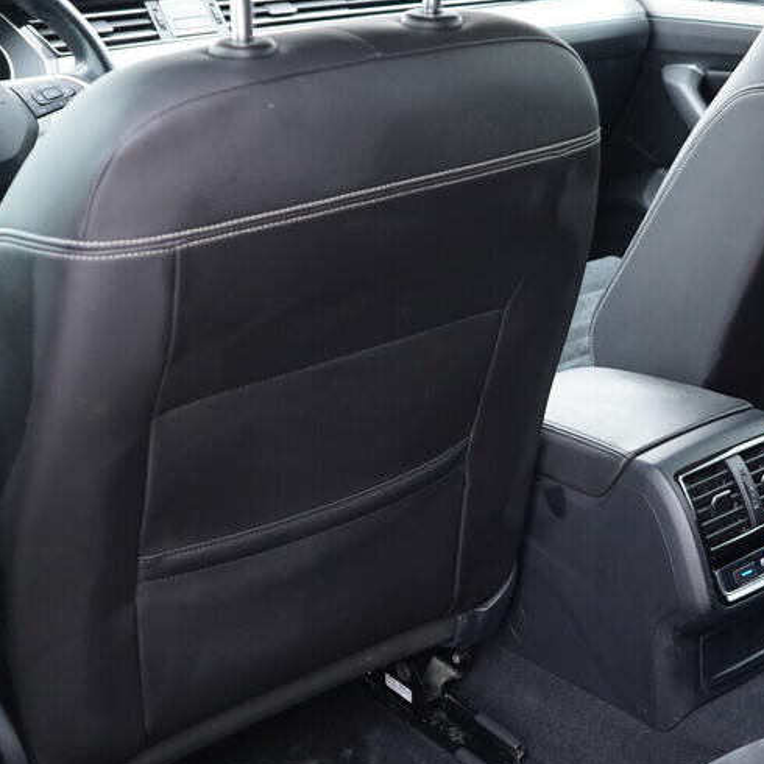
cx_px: 711
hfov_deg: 25.9
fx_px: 1598
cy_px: 444
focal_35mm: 64
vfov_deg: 26.9
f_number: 2.8
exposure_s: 1/40
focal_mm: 24
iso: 640
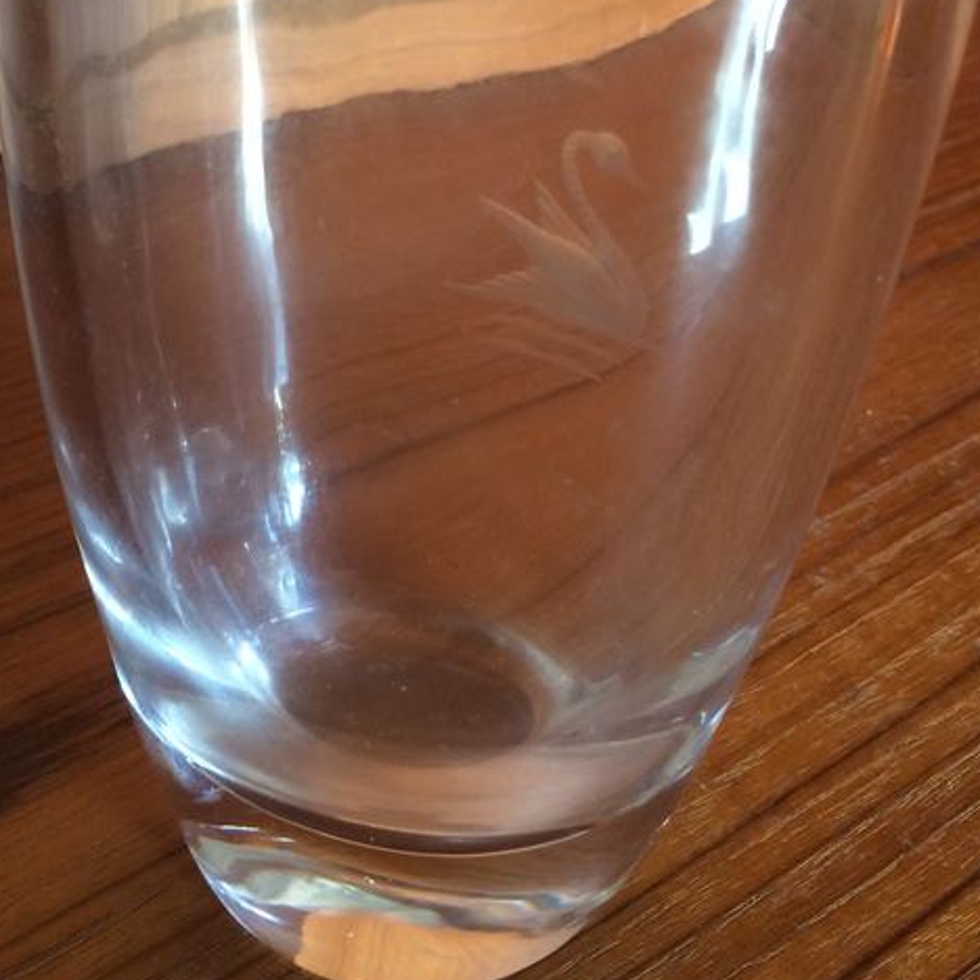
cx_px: 463
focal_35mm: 51
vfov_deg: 33.0
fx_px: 1634
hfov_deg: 33.4
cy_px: 309
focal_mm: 4.12
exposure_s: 1/30
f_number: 2.2
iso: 80
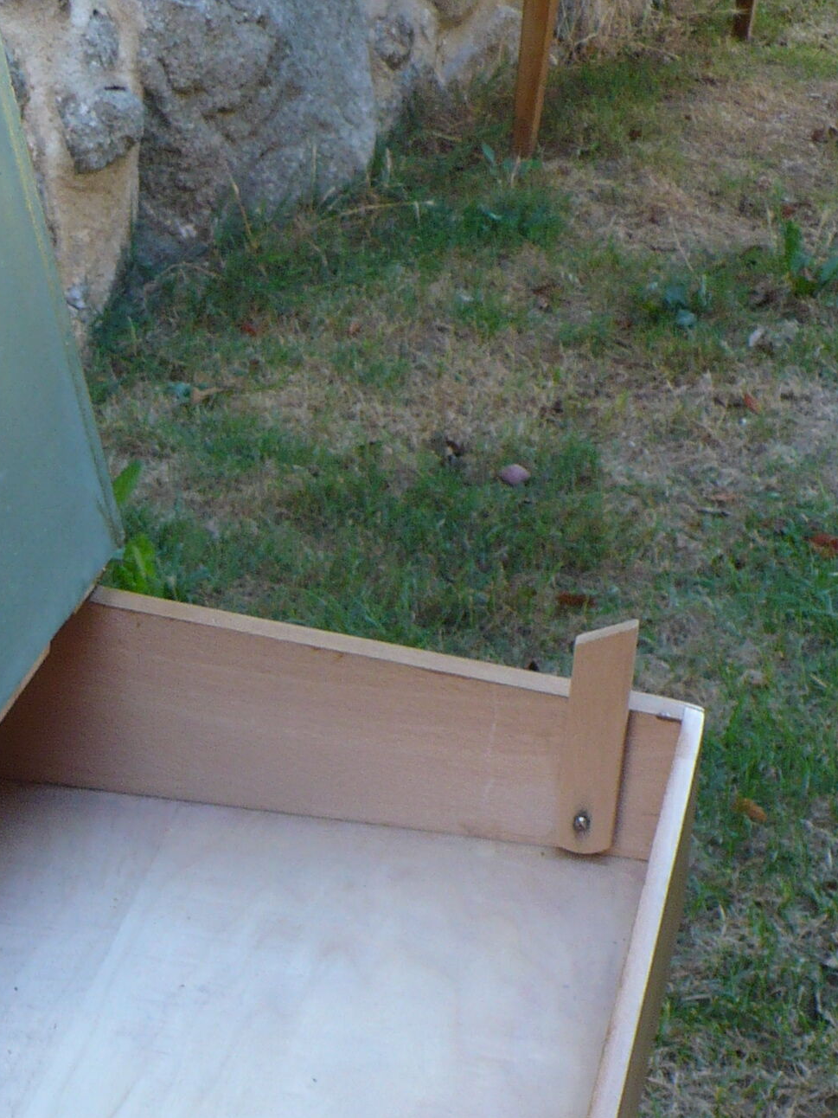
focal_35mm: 88
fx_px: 2840
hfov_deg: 16.5
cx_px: 48
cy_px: 1211
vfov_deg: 21.2
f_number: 2.8
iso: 100
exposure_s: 1/50
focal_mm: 6.1
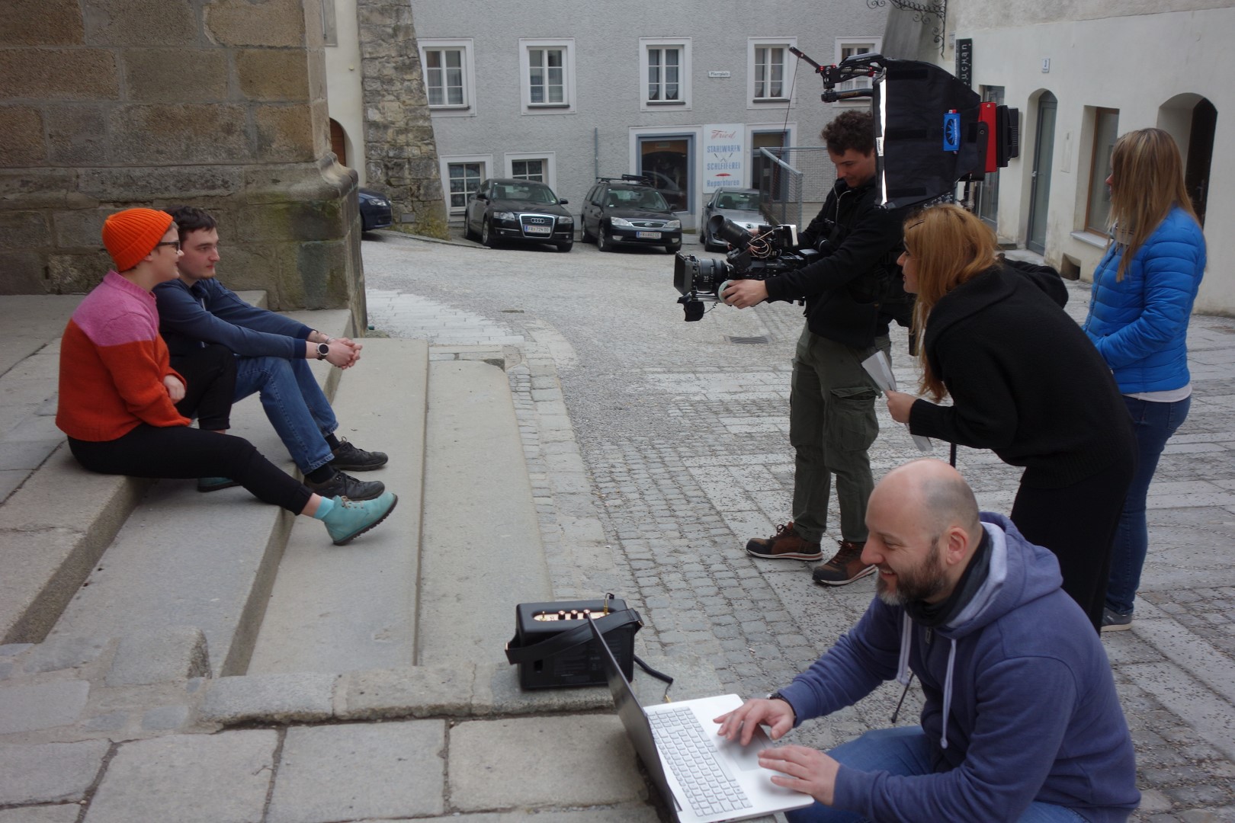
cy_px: 412
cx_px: 618
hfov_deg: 55.8
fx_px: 1166
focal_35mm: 34
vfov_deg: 38.9
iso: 125
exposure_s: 1/100
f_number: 3.2
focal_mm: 12.78
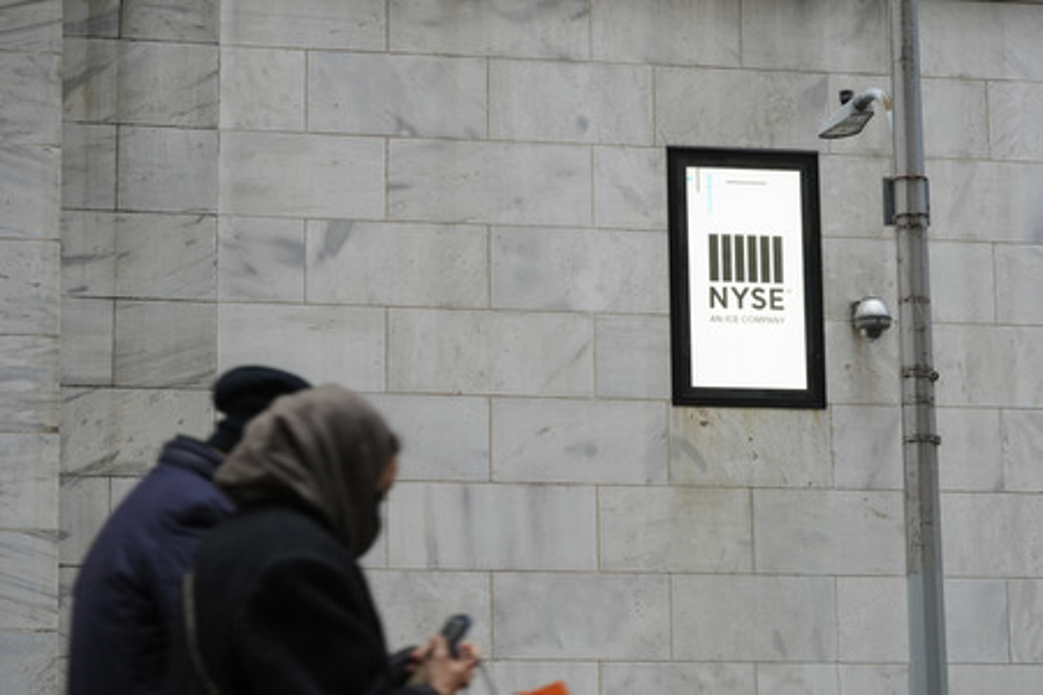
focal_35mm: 100
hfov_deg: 20.4
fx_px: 2897
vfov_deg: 13.7
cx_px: 522
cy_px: 348
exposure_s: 1/100
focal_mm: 100
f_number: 7.1
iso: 3200
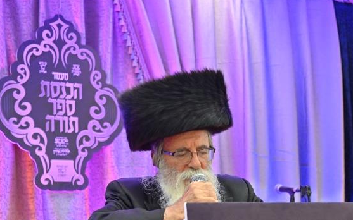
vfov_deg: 17.2
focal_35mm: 75
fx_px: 721
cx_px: 205
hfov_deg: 27.5
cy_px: 192
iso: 500
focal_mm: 40
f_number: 4
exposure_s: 1/160
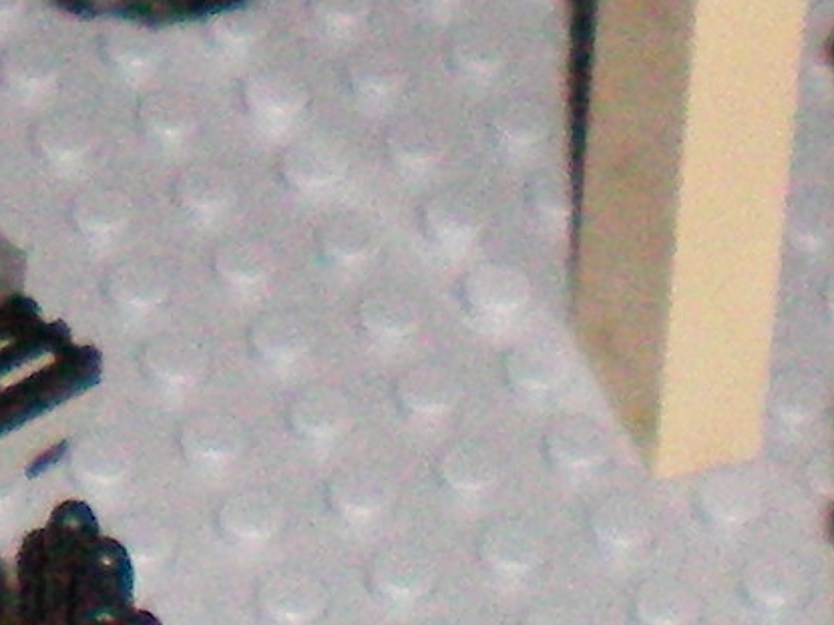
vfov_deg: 4.2
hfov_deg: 5.7
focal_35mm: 346
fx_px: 8334
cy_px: -549
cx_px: -279
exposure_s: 1/60
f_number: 4.9
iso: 400
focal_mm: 7.4
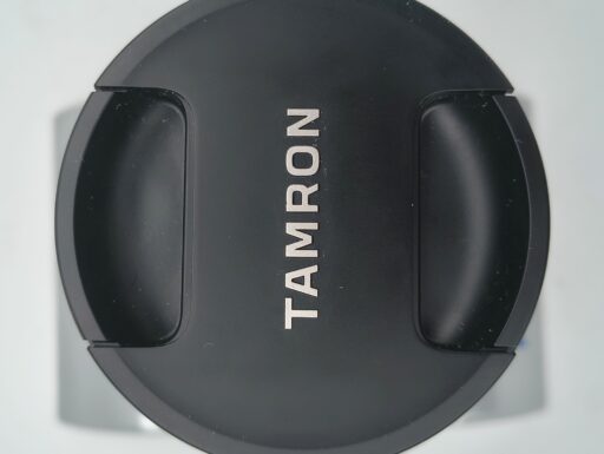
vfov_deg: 56.9
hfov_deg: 71.5
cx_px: 302
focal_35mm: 24
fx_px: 419
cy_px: 227
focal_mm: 5.56
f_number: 1.8
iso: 100
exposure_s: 1/408
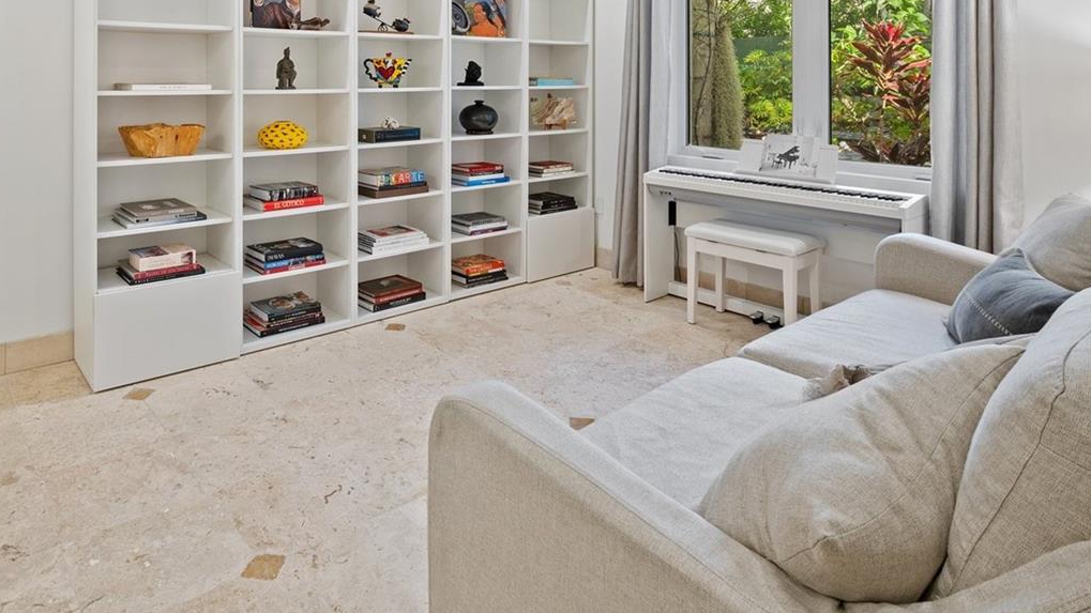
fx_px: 665
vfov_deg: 45.8
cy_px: 87
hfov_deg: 77.8
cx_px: 436
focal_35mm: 23
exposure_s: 1/2
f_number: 8
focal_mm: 14
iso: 200
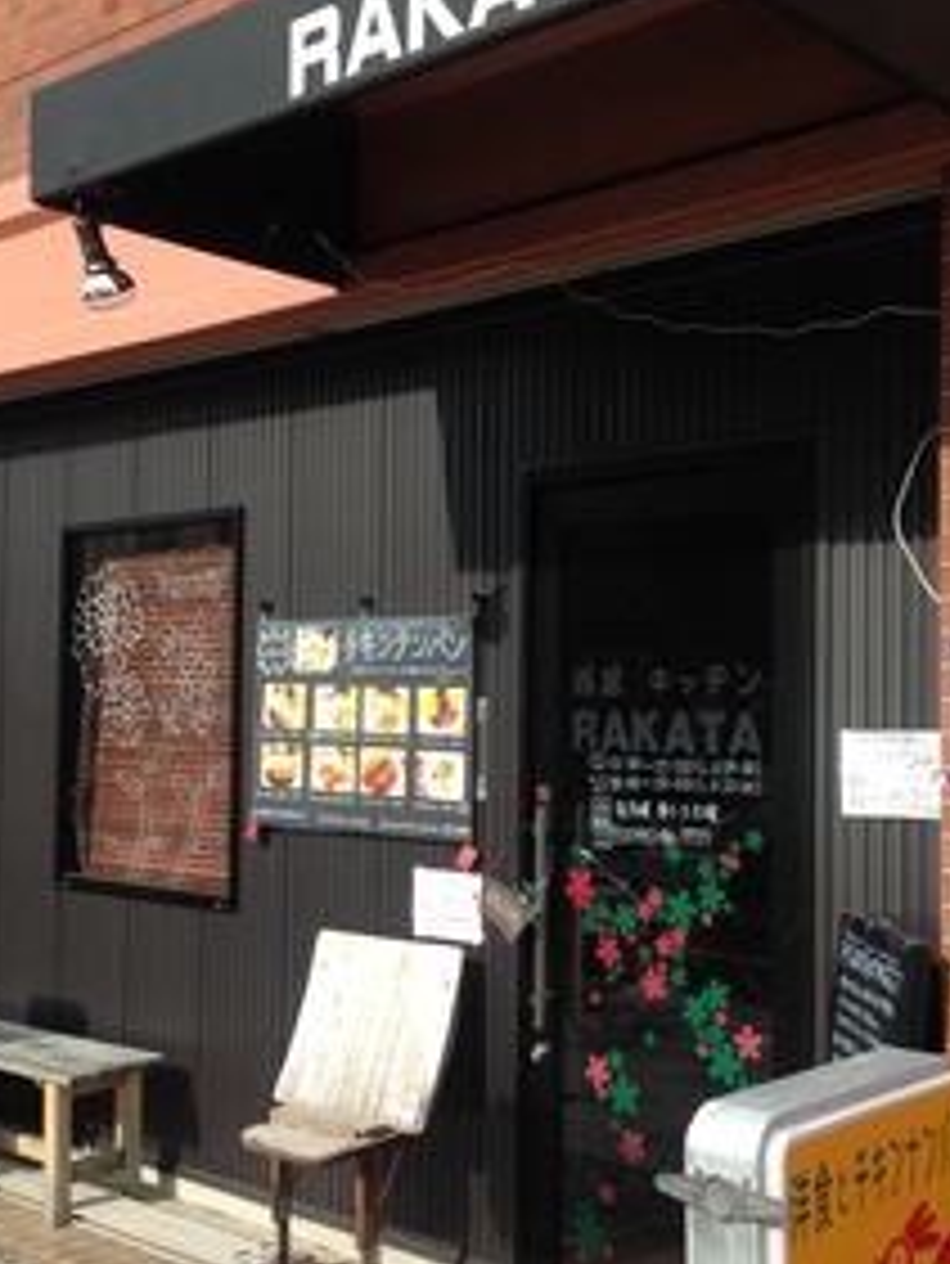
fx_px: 1719
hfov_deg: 30.9
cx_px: 500
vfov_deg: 40.4
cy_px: 657
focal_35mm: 47
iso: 50
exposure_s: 1/903
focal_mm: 4.12
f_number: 2.4
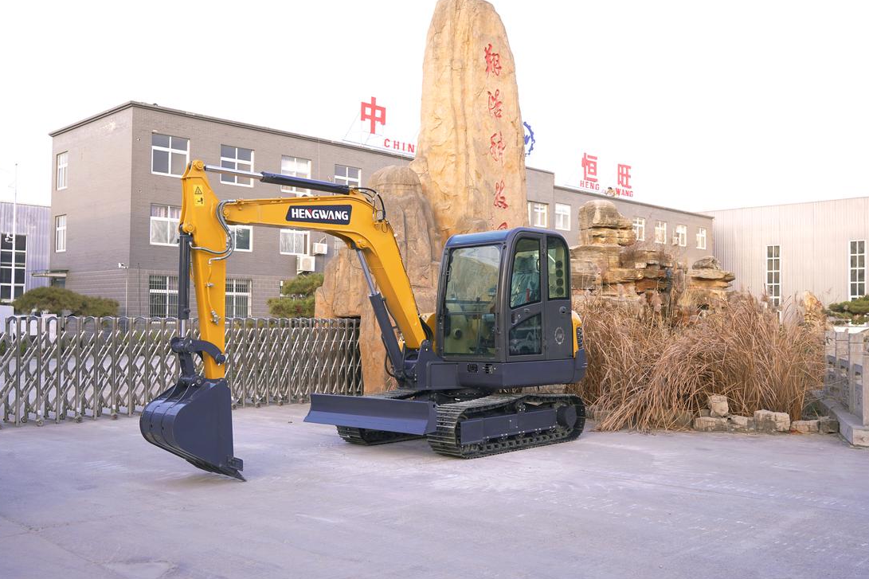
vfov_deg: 40.0
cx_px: 403
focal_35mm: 33
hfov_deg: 57.2
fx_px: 796
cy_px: 301
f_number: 4
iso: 160
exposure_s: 1/200
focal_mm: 30
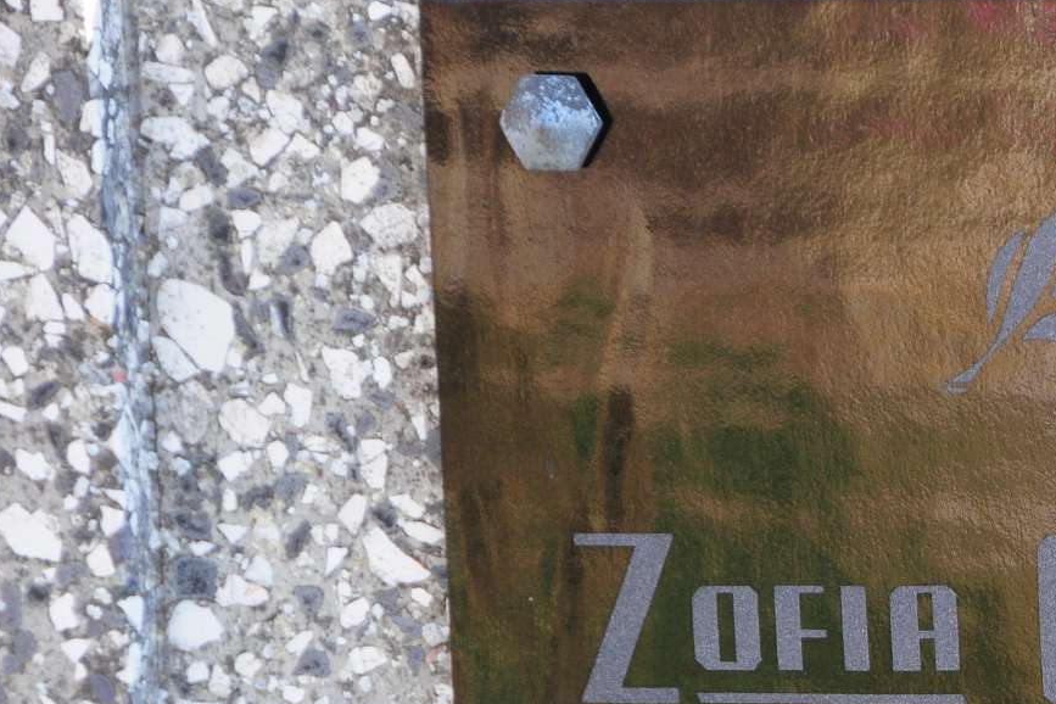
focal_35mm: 556
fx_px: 16308
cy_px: 743
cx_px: 1298
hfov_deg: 3.7
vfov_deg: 2.5
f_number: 7.1
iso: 320
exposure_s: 1/80
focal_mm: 150
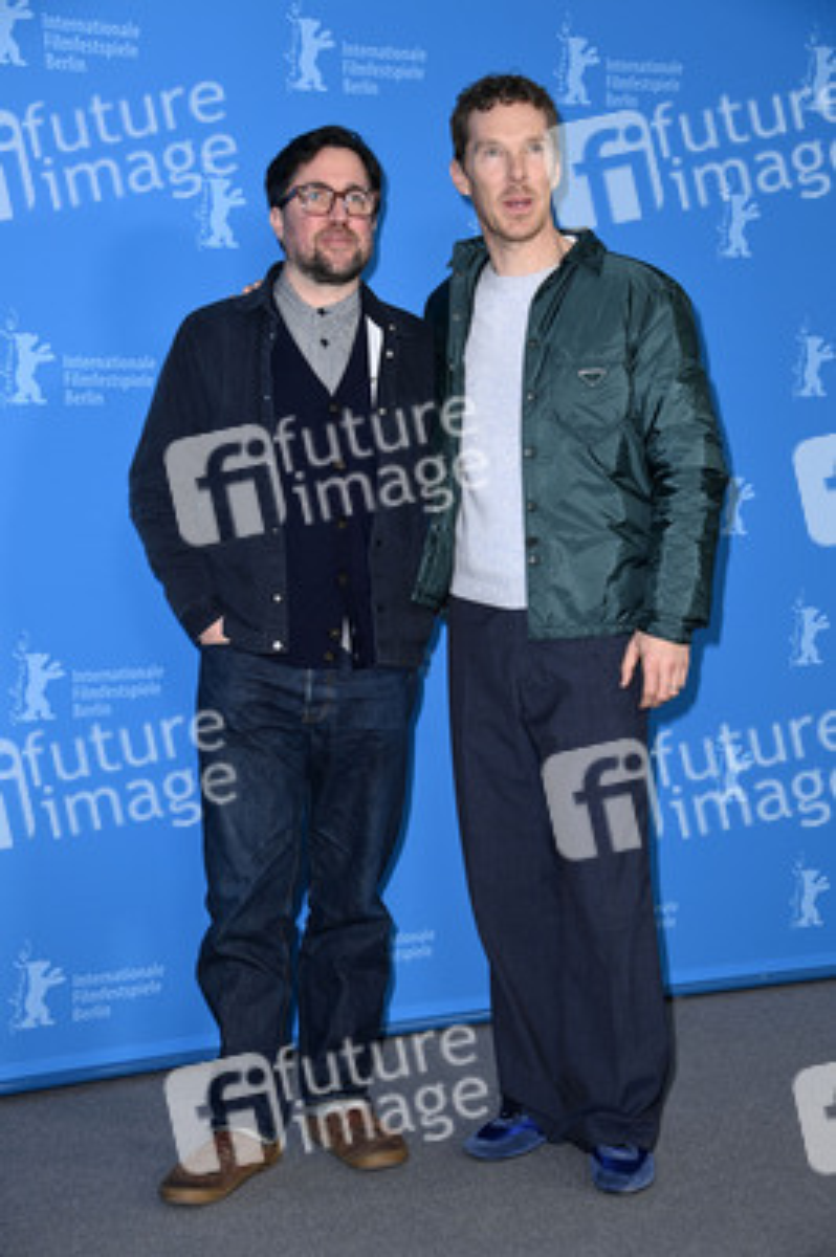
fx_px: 2268
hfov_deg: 20.9
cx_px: 418
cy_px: 628
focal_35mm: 65
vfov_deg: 31.0
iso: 800
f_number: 5.6
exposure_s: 1/200
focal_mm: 65
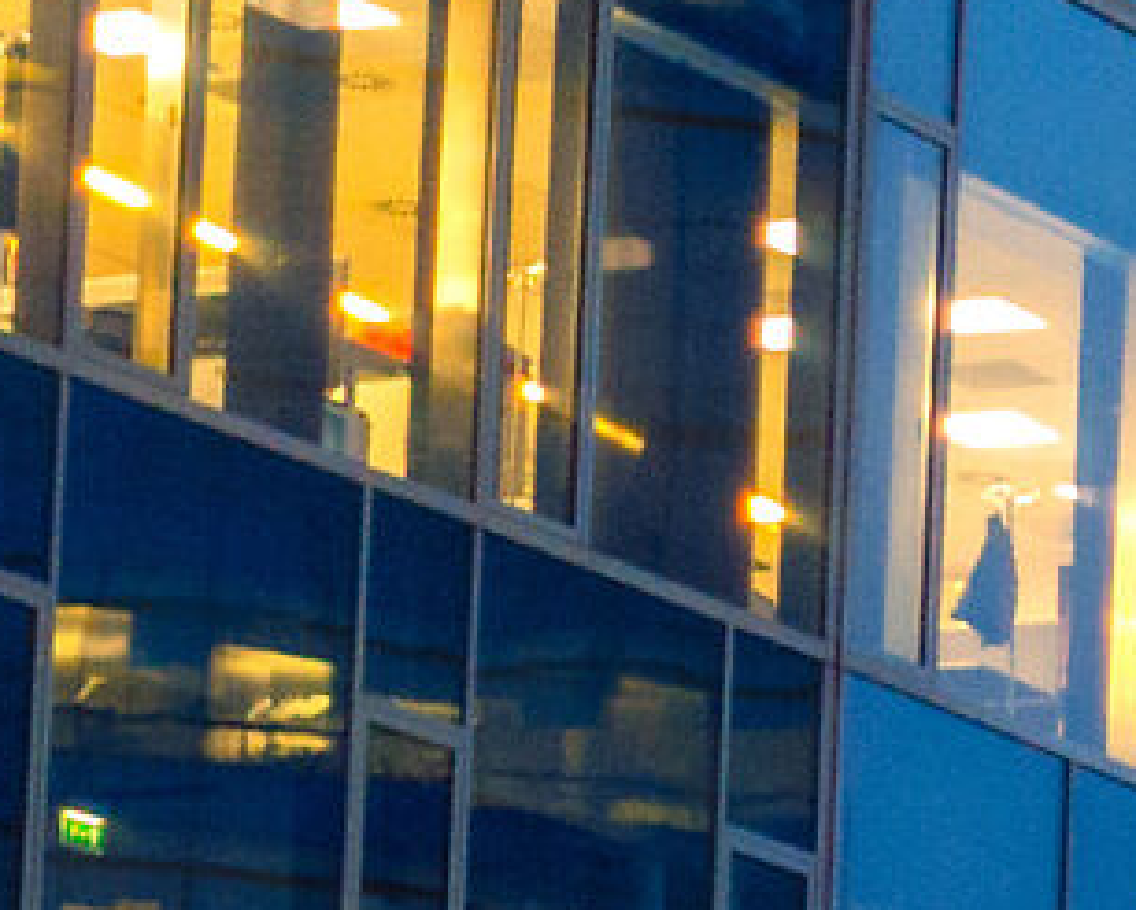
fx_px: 11338
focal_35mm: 337
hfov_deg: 5.3
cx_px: 3763
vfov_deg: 4.6
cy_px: 1247
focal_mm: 16.84
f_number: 2.8
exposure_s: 1/40
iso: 800
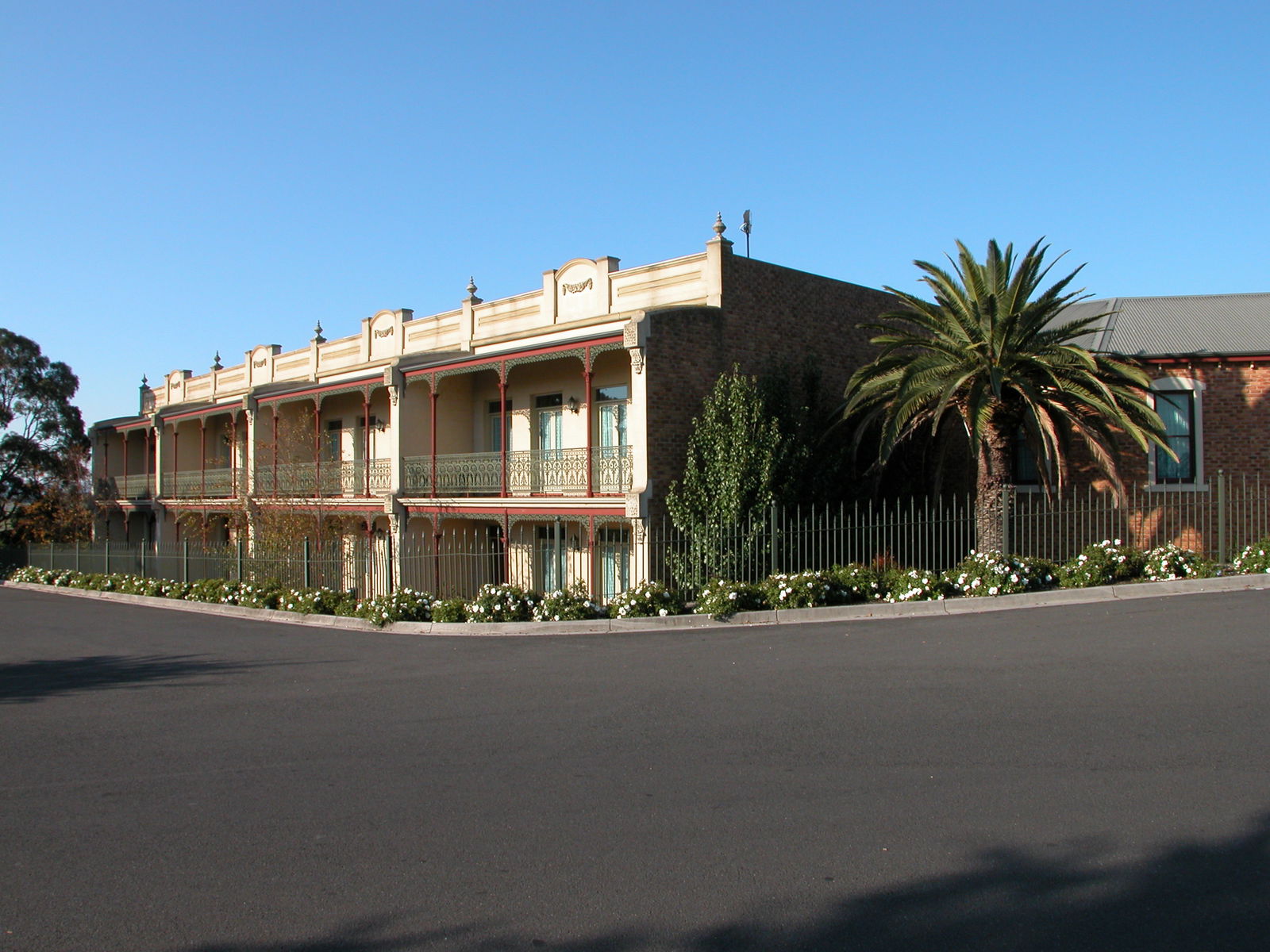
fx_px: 1284
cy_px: 476
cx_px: 635
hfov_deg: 52.6
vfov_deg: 40.7
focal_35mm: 35
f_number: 6.3
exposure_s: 1/237
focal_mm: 8.9
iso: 100
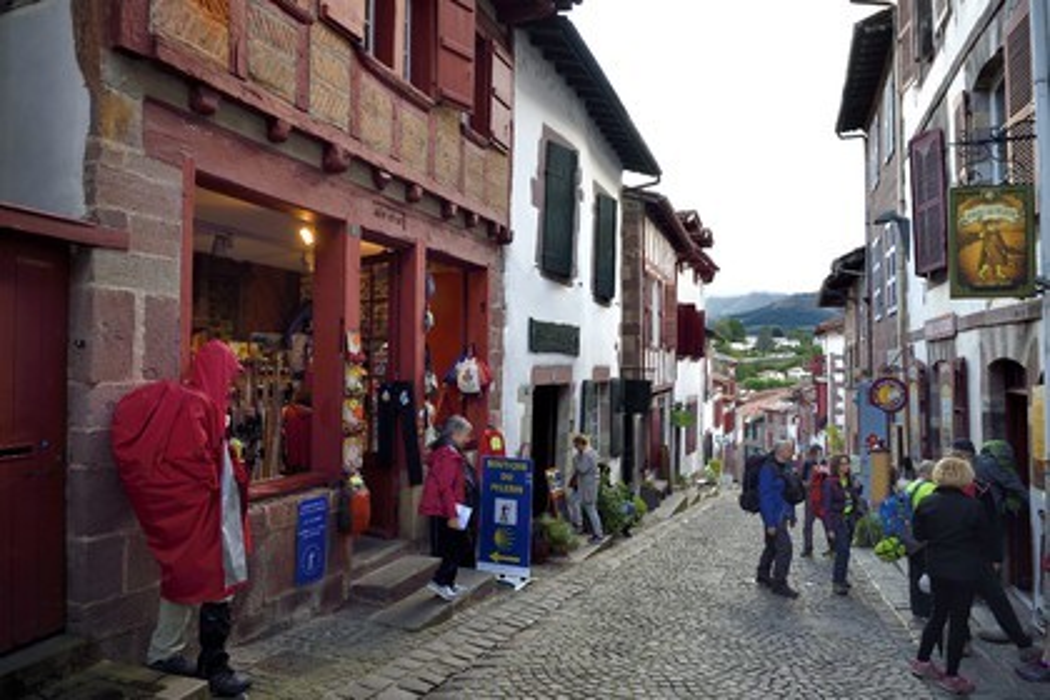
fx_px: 700
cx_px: 525
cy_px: 350
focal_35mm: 24
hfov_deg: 73.7
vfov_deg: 53.1
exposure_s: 1/125
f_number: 8
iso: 400
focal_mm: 24
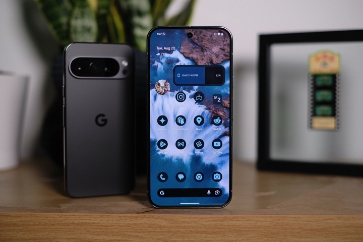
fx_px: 534
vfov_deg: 25.5
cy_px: 121
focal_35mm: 53
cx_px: 182
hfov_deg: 37.5
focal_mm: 35
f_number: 2
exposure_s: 1/125
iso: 640
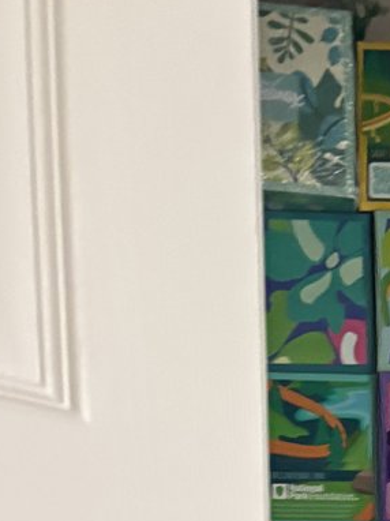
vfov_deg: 15.7
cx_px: 777
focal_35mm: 109
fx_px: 1639
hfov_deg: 12.1
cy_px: 902
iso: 500
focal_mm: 5.96
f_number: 1.6
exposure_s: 1/60
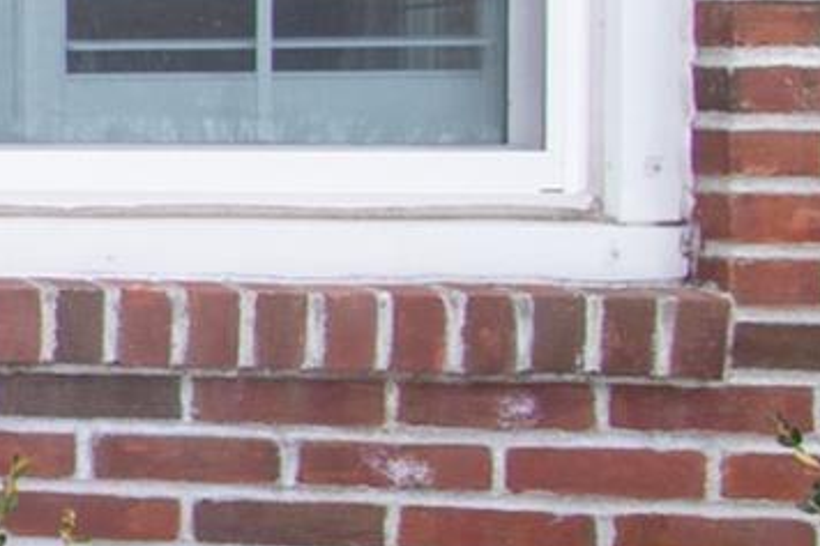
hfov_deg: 12.1
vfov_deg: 14.1
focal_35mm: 95
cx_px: -1529
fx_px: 2160
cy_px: -37
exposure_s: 1/200
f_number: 10
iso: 500
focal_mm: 11
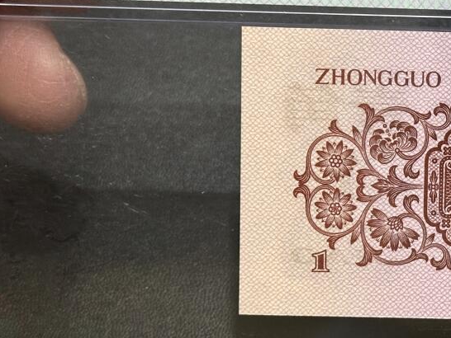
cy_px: 138
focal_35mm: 123
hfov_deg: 15.4
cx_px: 563
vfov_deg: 12.1
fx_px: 1603
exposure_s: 1/50
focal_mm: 6.86
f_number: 1.78
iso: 160
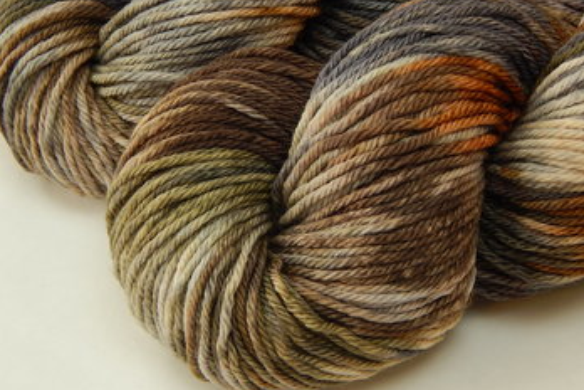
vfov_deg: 12.5
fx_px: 1784
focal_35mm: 110
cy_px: 201
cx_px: 292
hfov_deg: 18.6
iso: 125
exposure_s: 1/25
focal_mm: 18.7
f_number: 4.5
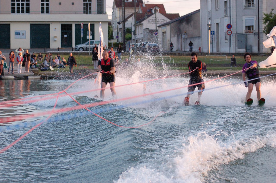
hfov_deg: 19.5
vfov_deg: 13.0
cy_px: 92
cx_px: 138
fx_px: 804
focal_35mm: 105
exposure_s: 1/400
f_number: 5.6
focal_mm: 70
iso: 1600
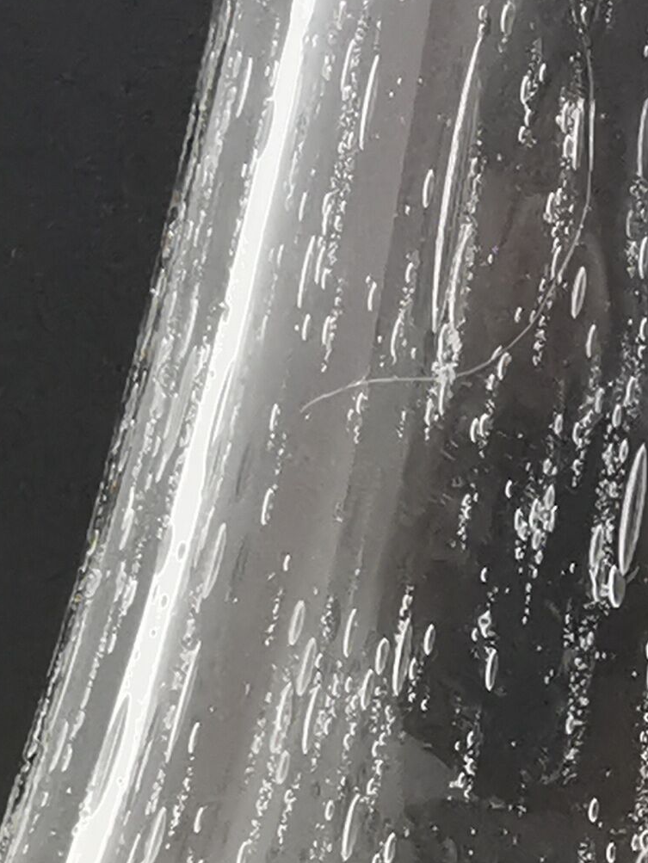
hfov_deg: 11.7
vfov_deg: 15.6
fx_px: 3093
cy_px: 871
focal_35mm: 124
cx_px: 747
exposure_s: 1/100
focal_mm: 2.26
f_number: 2.2
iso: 50
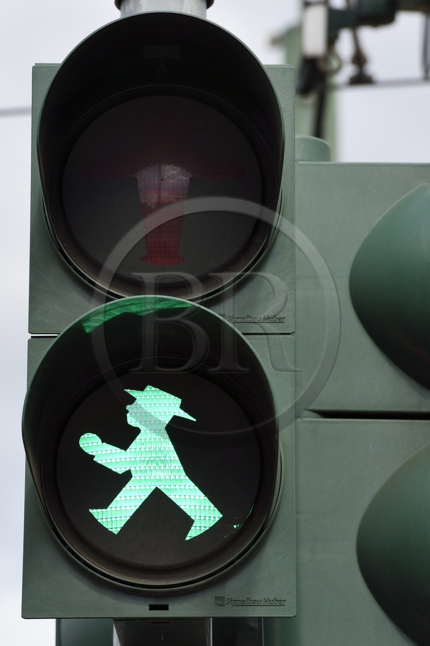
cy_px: 323
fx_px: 3585
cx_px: 215
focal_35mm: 200
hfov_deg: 6.9
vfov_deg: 10.3
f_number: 11
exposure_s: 1/200
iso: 200
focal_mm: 200
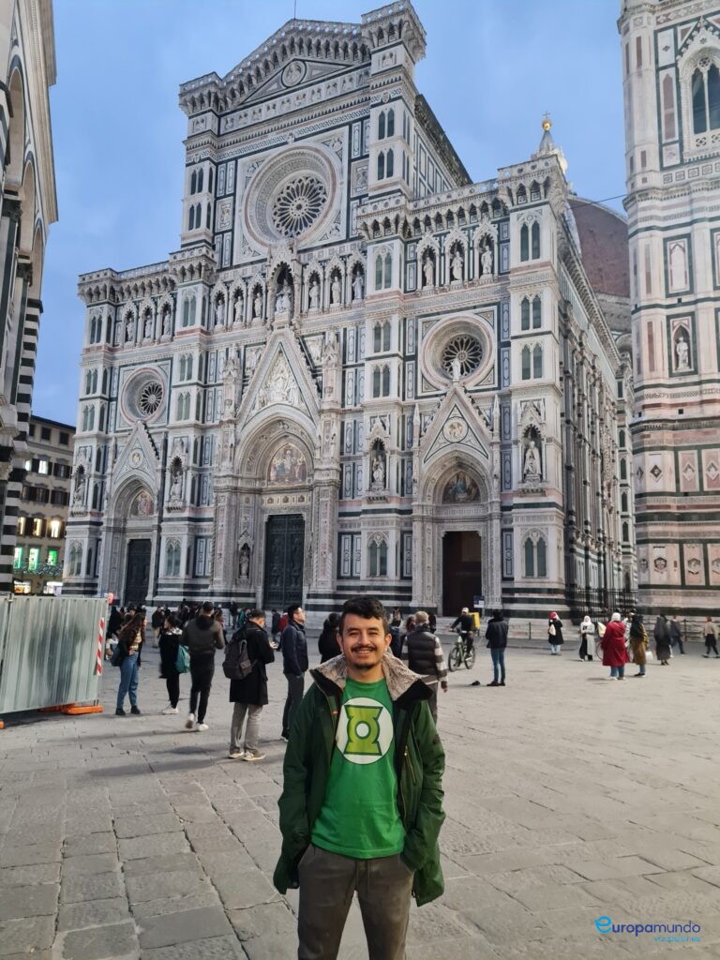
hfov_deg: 53.1
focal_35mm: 26
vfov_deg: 67.3
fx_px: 721
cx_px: 360
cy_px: 480
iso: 640
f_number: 1.8
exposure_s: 1/33
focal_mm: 5.4
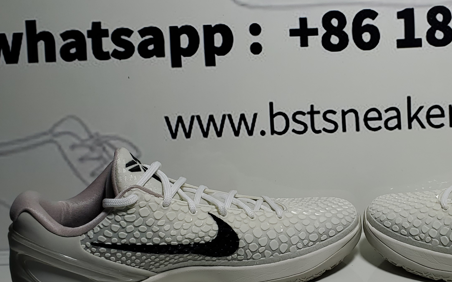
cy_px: 141
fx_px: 628
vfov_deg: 25.3
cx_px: 354
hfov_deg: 38.3
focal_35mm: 51
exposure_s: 1/551
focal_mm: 4.3
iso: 50
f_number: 2.4
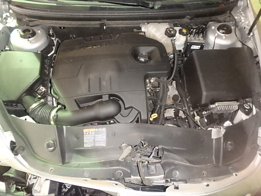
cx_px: 130
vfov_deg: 63.4
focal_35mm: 21
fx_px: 158
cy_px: 98
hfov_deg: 79.0
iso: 1600
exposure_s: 1/8
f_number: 3.5
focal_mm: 3.7
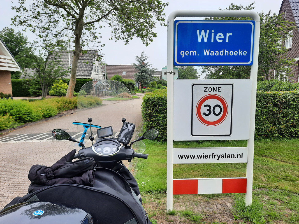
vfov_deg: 54.9
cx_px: 150
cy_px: 112
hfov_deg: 69.4
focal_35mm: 25
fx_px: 216
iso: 32
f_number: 2
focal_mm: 4.6
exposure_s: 1/690
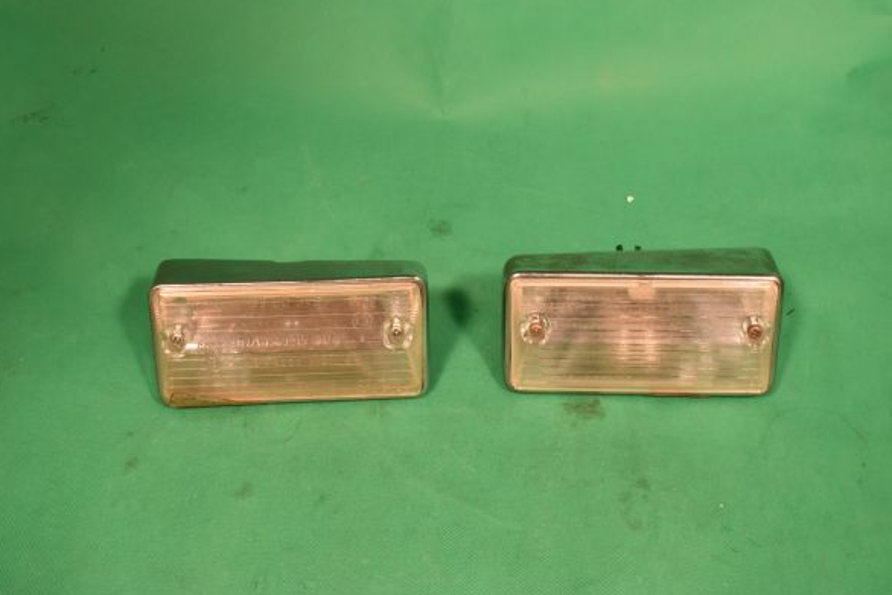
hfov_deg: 45.4
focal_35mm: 43
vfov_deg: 31.2
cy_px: 295
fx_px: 1066
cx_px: 448
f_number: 29
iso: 2000
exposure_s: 1/50
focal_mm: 28
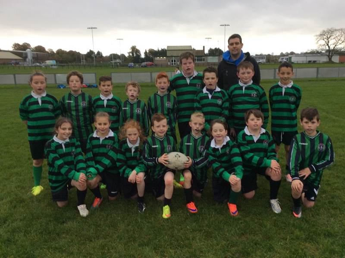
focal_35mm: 32
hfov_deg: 56.9
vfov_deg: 44.1
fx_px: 319
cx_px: 172
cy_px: 129
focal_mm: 3.3
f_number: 2.4
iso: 32
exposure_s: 1/100
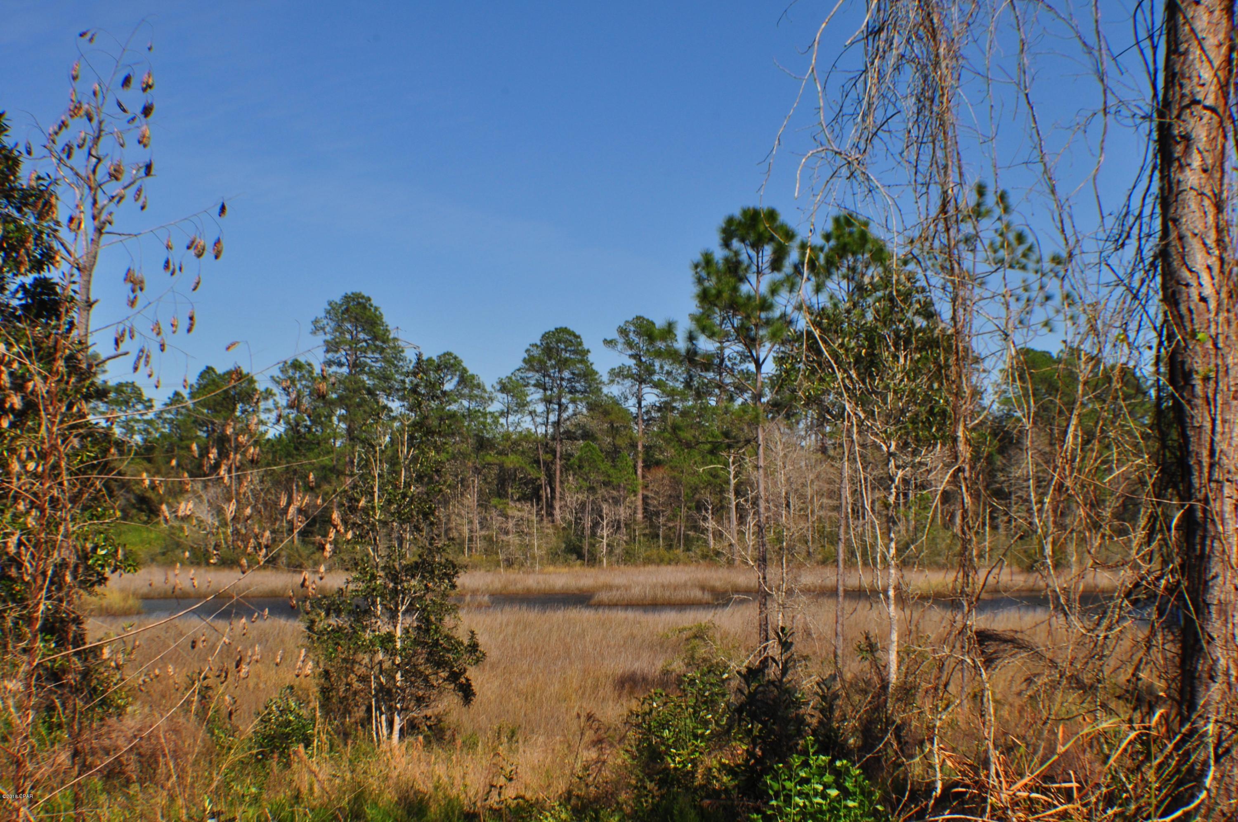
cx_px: 619
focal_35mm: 66
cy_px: 411
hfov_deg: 30.5
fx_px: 2267
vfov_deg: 20.6
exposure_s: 1/200
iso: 250
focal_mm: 44
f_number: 18
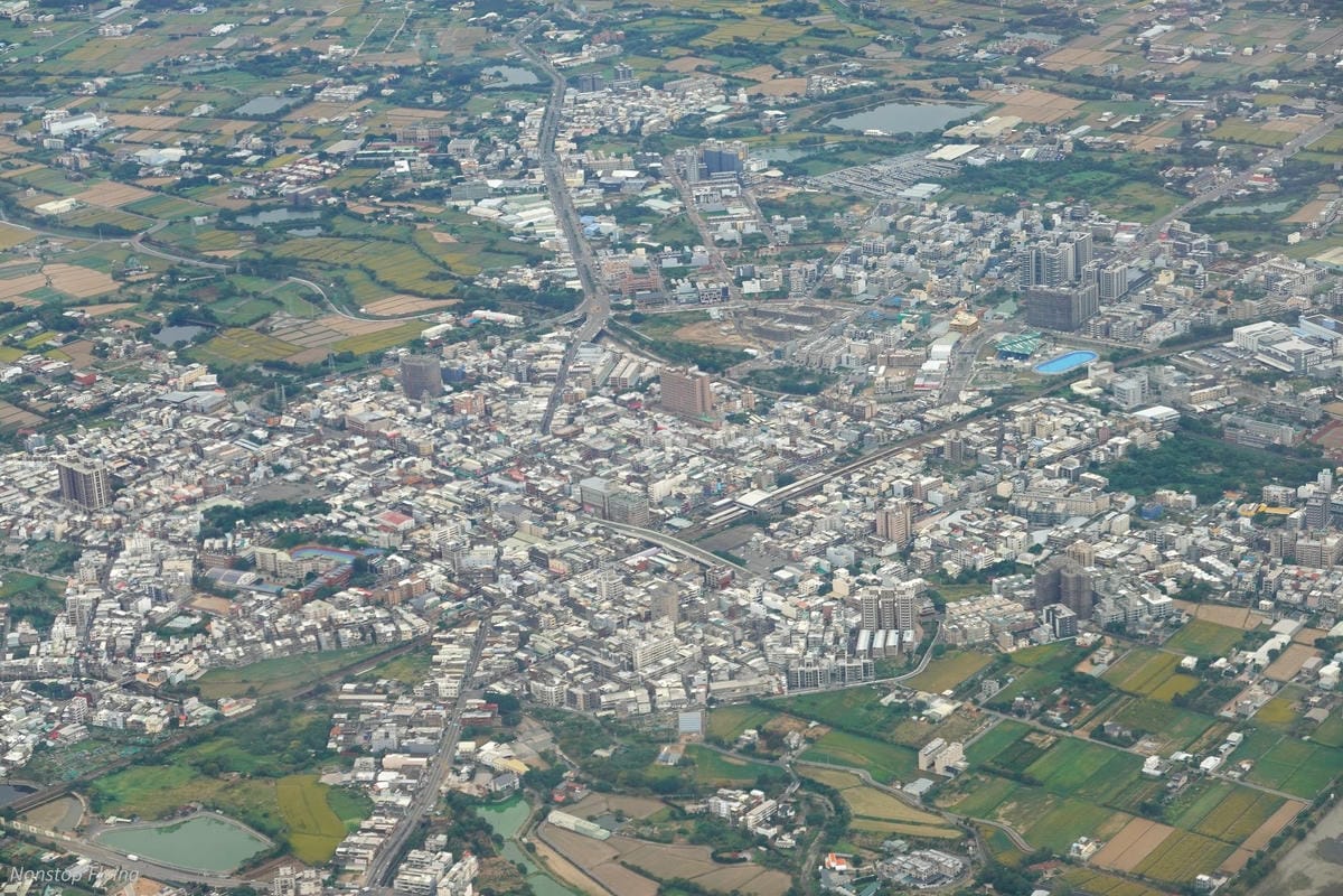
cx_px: 672
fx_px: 3133
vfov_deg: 16.3
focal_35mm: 84
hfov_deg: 24.2
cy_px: 448
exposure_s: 1/100
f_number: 4
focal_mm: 30.85
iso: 100
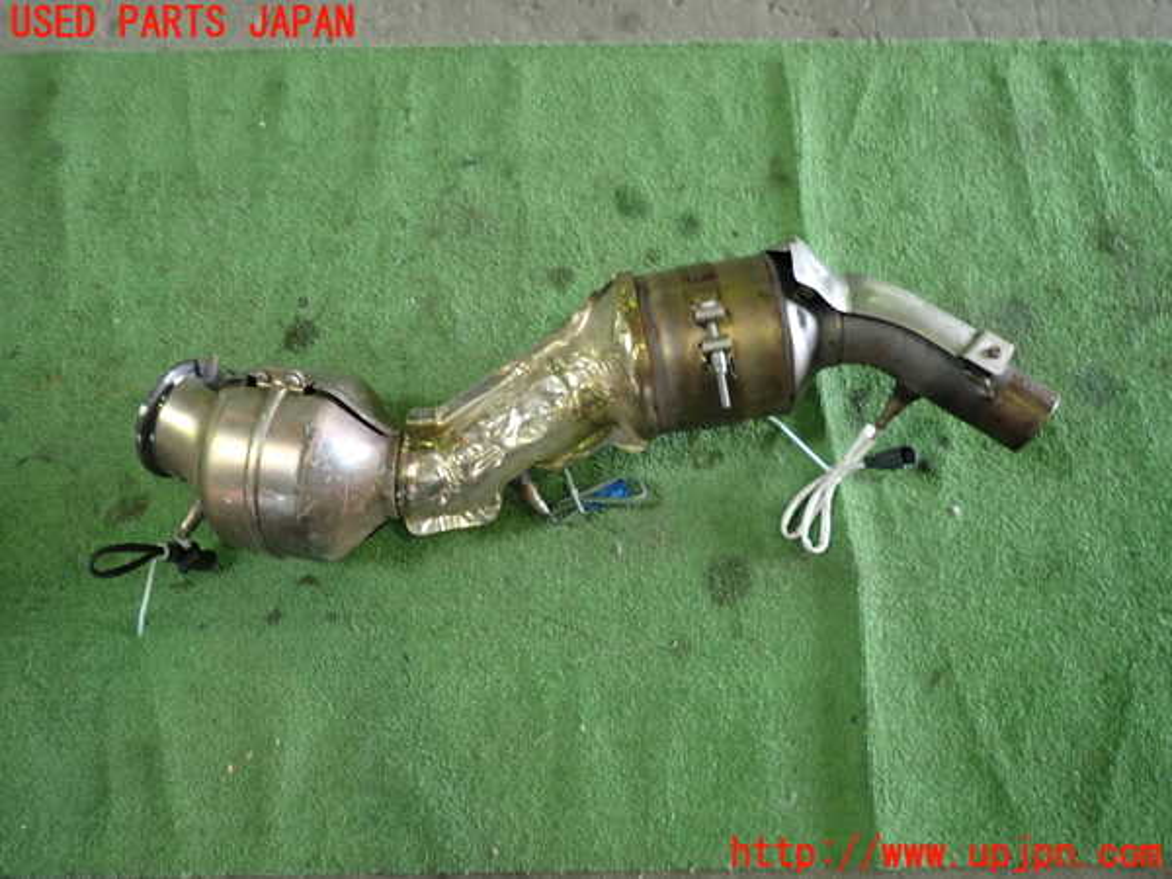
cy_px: 440
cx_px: 586
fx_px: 846
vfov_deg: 54.9
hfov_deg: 69.4
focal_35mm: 25
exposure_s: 1/30
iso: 250
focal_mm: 4.5
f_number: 2
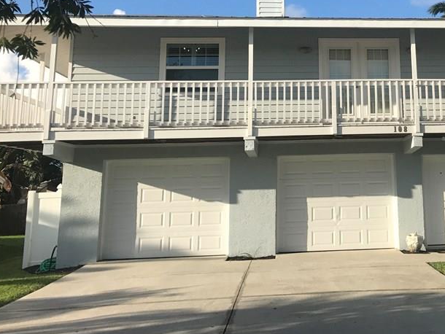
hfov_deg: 38.7
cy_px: 72
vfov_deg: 30.2
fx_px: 604
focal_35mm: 47
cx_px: 365
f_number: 1.8
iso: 20
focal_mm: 3.99
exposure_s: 1/2083
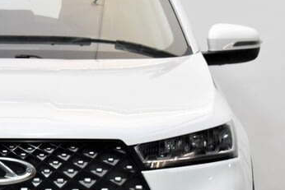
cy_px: 139
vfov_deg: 6.8
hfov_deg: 10.1
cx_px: -1
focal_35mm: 203
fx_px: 1608
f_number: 6.3
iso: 800
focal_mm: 52
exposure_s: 1/60
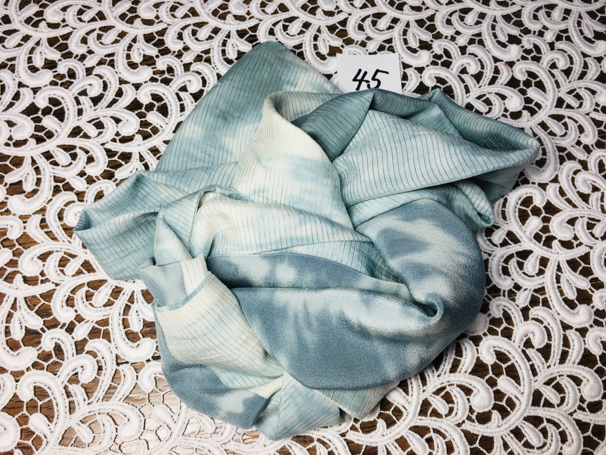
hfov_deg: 61.7
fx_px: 508
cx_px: 303
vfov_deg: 48.2
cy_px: 228
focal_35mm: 29
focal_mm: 4.15
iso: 40
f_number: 2.2
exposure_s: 1/100
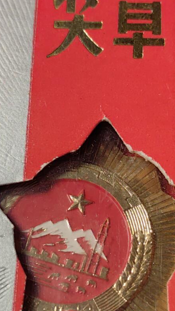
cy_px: 205
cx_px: 103
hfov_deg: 14.7
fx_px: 676
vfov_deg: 25.8
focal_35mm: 82
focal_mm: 5.75
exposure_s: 1/131
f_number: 2
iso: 50
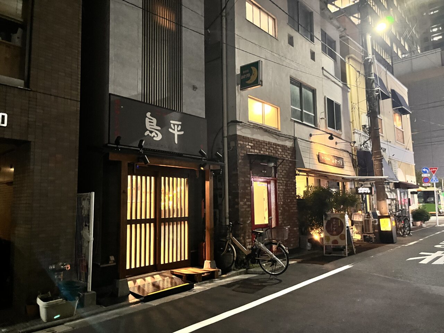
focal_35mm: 26
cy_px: 166
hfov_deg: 67.3
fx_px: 333
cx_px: 222
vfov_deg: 53.1
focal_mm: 5.1
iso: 640
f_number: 1.6
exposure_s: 1/25
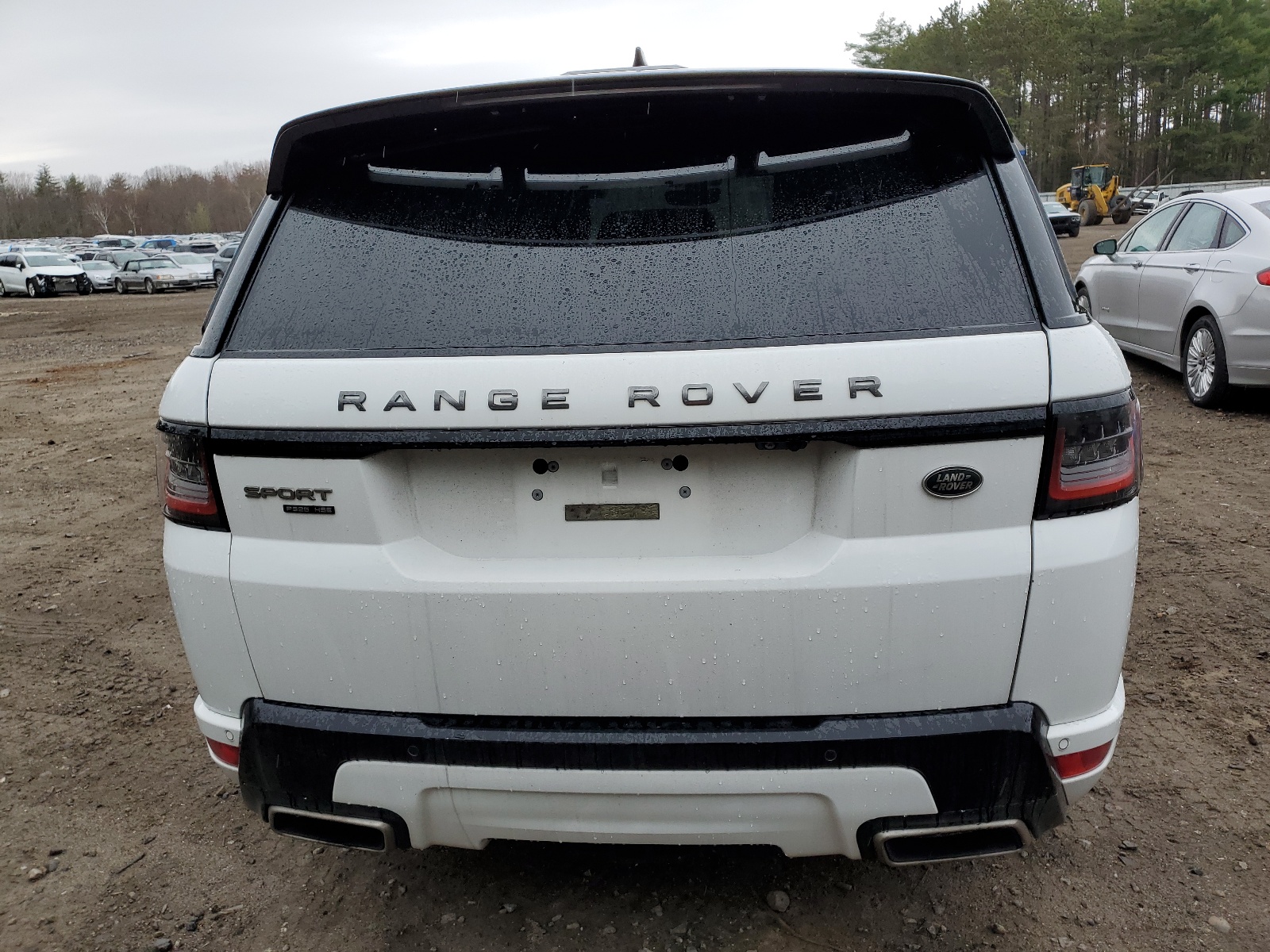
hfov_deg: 67.3
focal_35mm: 26
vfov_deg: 53.1
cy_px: 476
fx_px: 954
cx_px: 635
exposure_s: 1/303
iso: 50
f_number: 1.5
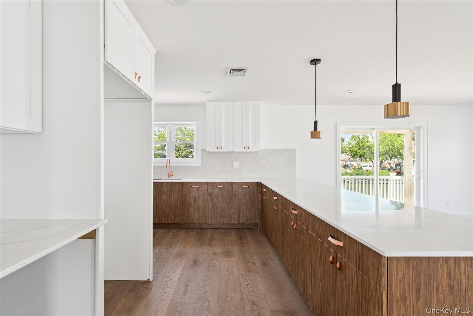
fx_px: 210
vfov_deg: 73.7
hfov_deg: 96.7
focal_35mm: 16
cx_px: 236
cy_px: 158
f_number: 7.1
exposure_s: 1/80
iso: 400
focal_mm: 16
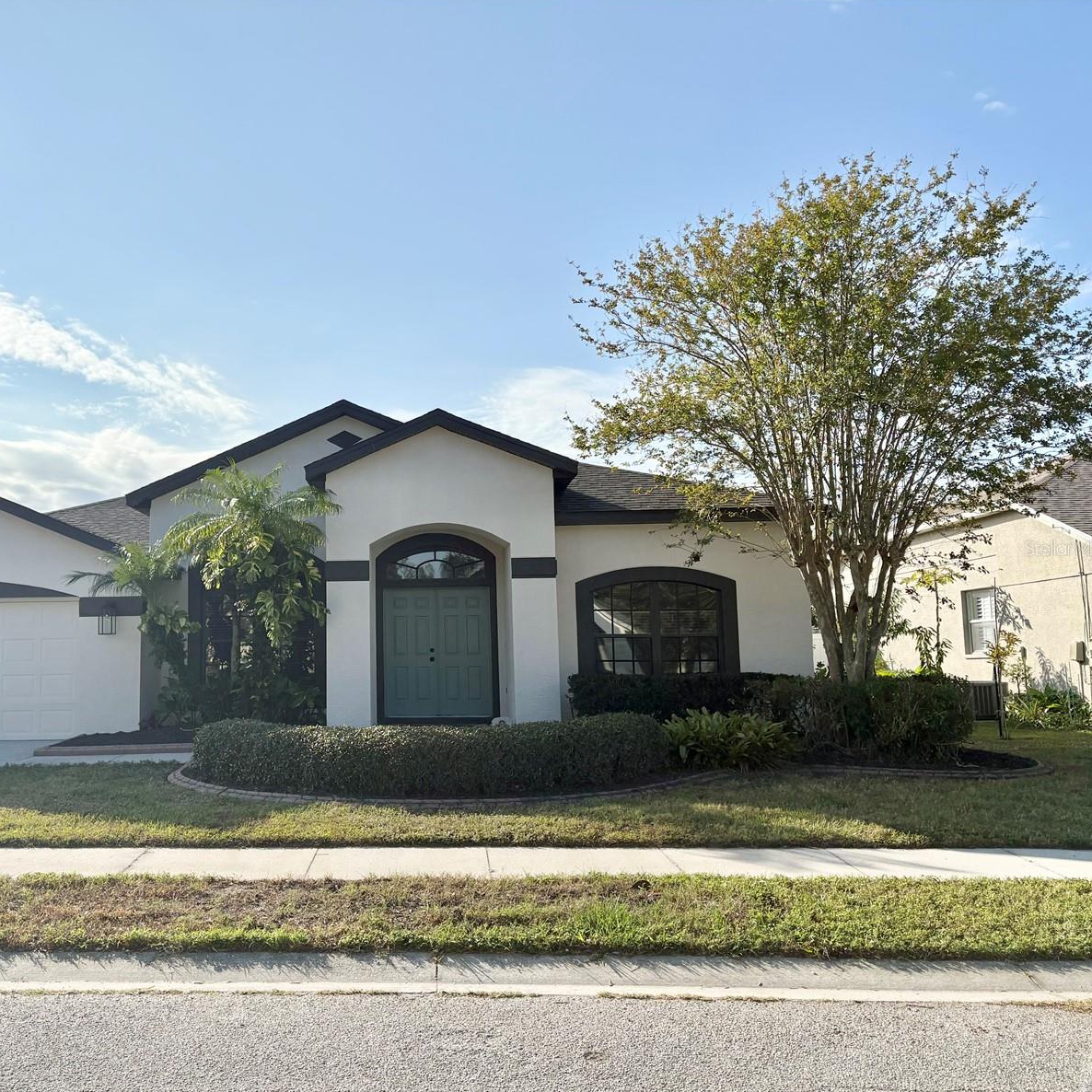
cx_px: 375
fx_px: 1106
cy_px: 548
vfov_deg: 52.5
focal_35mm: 31
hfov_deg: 51.7
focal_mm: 5.96
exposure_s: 1/8850
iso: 50
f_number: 1.6
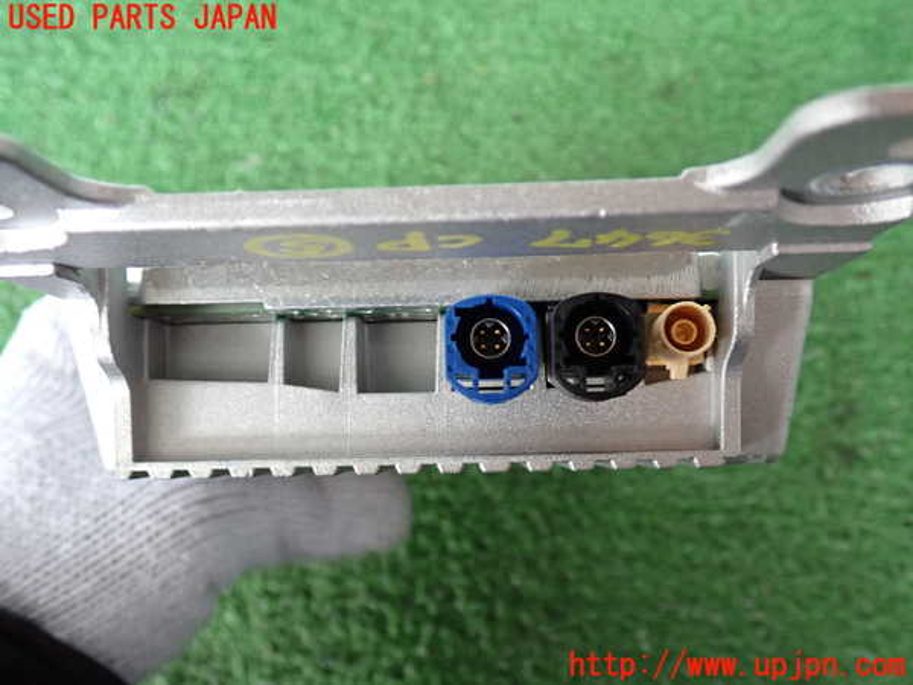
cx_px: 456
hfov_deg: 56.8
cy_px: 342
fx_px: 844
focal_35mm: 32
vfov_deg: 44.2
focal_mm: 5.79
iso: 320
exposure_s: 1/30
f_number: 2.4
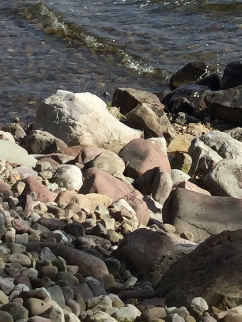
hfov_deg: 9.2
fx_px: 1491
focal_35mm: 160
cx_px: 286
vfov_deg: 11.6
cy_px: -211
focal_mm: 3.3
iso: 25
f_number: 2.4
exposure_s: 1/1253
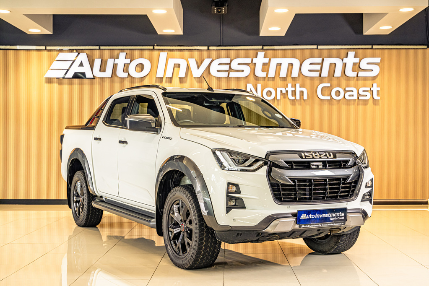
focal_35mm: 50
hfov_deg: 39.6
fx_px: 596
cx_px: 214
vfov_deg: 27.0
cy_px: 143
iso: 800
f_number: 4.5
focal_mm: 50
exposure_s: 1/125
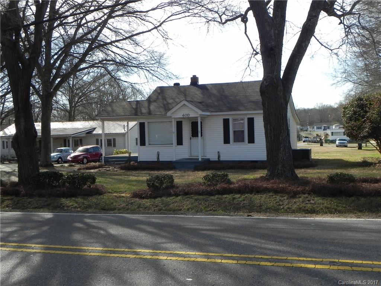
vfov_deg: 35.1
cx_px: 190
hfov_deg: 45.8
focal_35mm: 41
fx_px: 451
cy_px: 143
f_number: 5.6
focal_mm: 7.3
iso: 160
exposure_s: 1/268
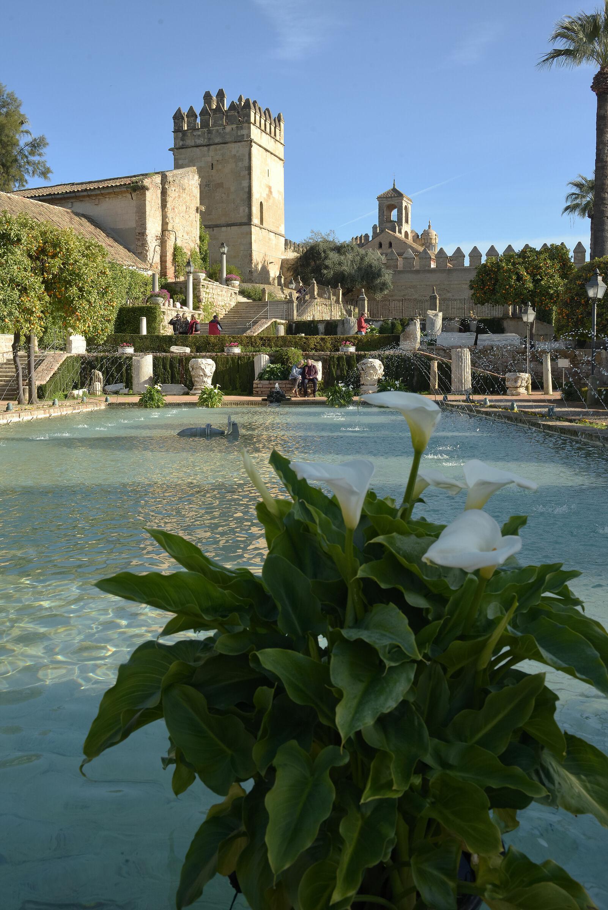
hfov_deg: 37.9
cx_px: 304
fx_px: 886
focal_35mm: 35
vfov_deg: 54.4
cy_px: 455
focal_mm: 35
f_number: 11
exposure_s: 1/250
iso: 500
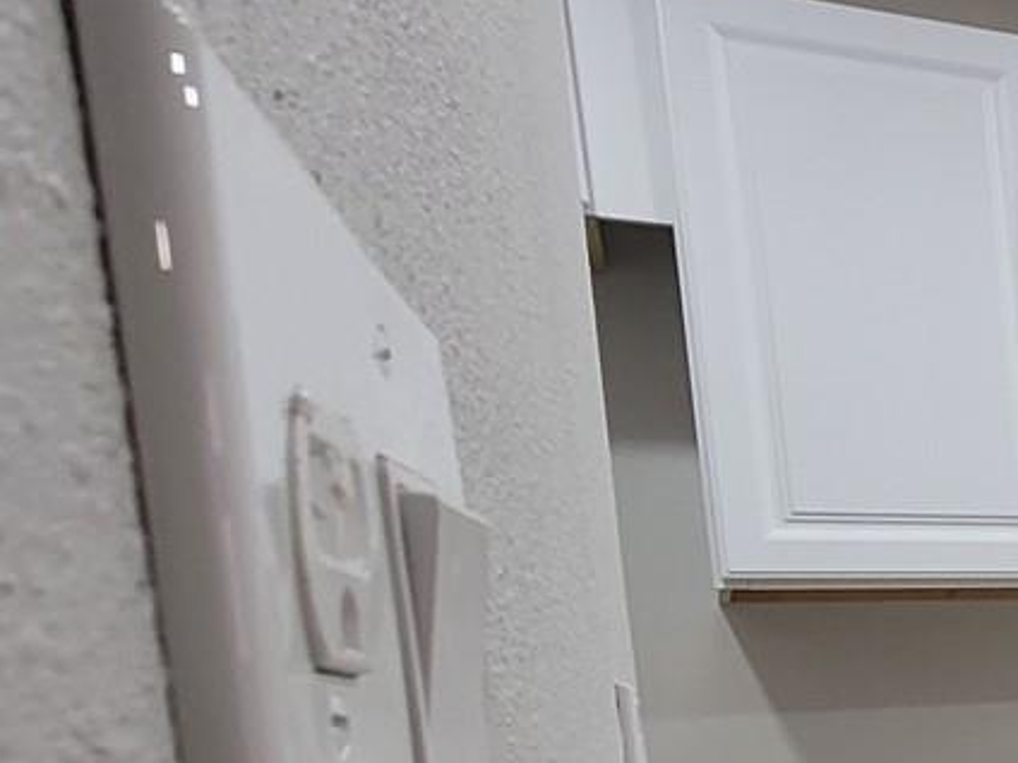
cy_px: 881
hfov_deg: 22.7
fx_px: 1441
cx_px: 1806
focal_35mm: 49
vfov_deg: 26.8
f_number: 2.2
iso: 200
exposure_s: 1/60
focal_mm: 2.2
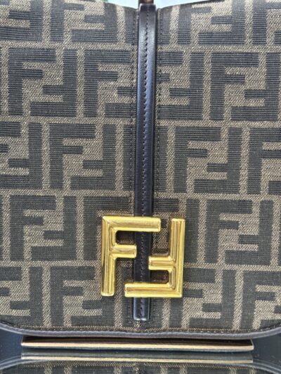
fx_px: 563
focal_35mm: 52
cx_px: 140
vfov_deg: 36.8
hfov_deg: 28.0
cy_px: 187
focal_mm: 5.96
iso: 160
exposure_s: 1/47
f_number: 1.6
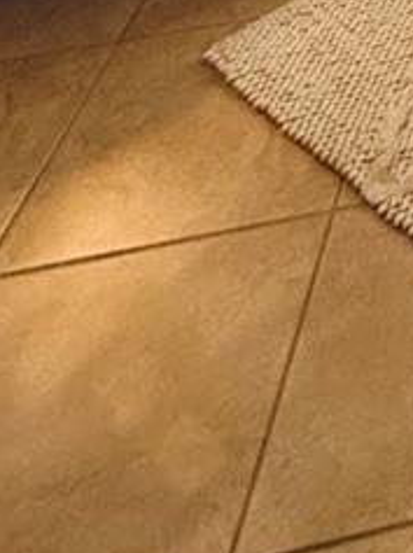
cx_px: 933
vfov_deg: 18.8
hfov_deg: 14.8
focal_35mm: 71
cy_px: -518
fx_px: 1133
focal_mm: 2.22
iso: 250
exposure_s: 1/60
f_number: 2.2
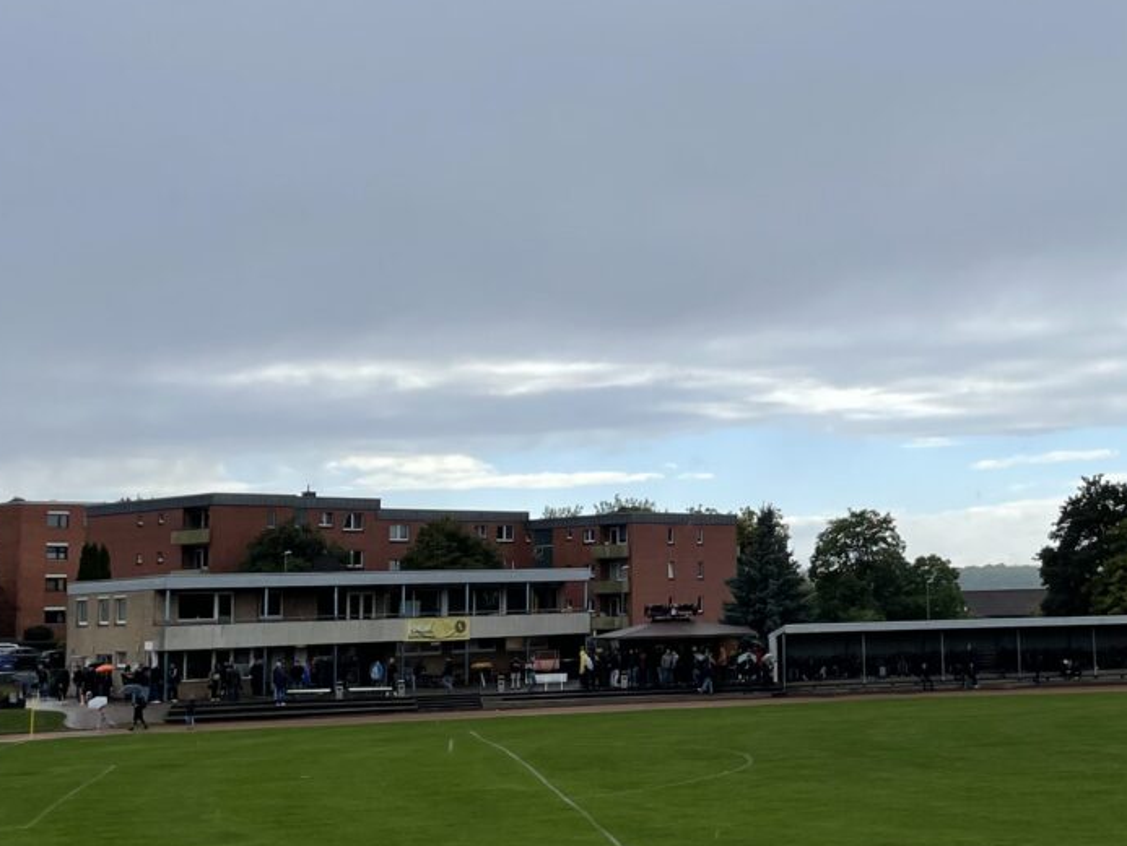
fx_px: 1954
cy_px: 356
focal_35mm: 60
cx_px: 860
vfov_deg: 24.4
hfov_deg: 31.5
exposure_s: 1/1159
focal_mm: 4.2
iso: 32
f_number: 1.6
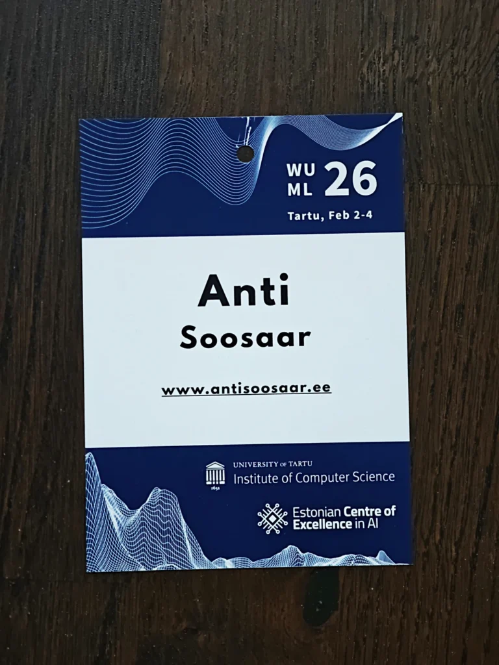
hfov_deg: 21.0
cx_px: 250
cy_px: 332
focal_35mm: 70
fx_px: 1345
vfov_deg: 27.8
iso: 250
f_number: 1.8
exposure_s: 1/102
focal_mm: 11.5
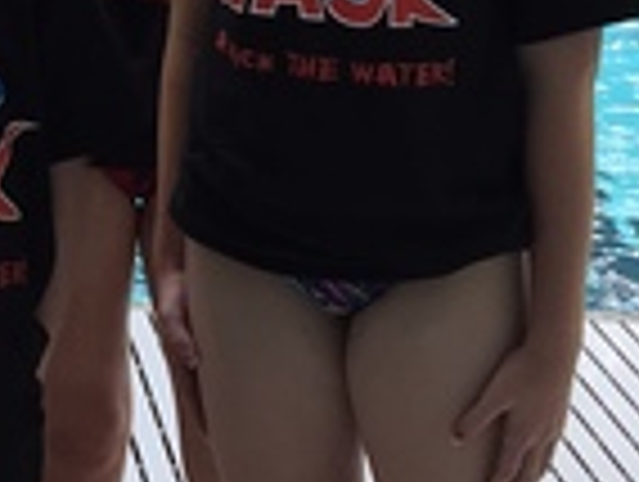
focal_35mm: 147
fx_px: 2718
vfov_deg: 9.7
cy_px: -347
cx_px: -279
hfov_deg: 12.8
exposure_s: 1/40
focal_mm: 4.15
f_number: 2.2
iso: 32
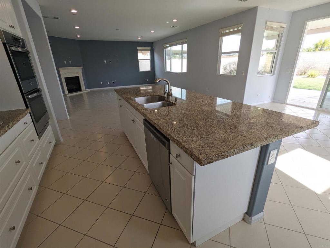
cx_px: 165
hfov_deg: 94.4
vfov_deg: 78.2
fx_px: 153
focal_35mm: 16
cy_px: 124
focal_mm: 2.35
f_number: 2.2
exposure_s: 1/120
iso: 43
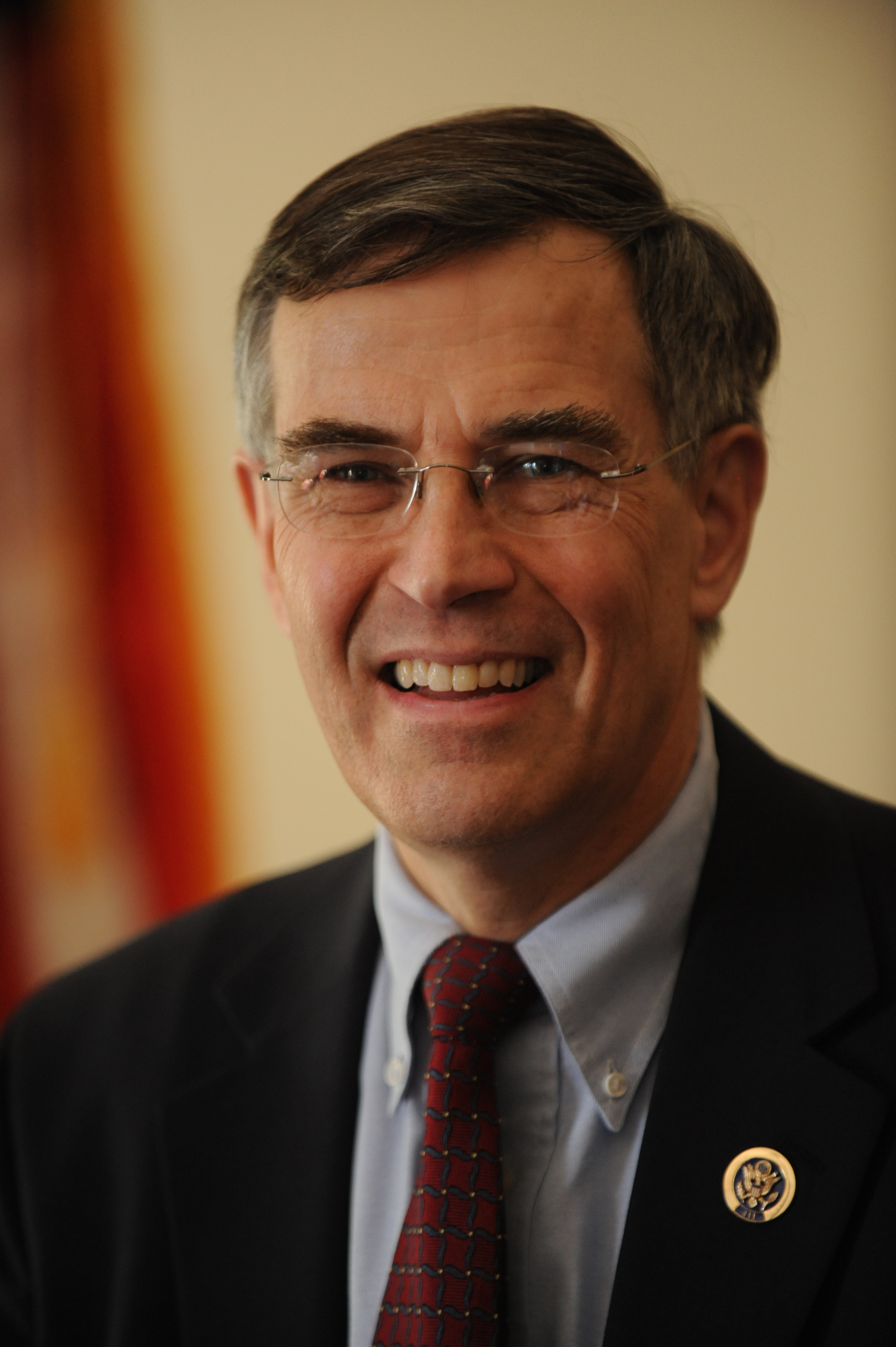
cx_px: 448
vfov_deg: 10.3
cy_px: 674
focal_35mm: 200
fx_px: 7476
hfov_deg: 6.9
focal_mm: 200
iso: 2000
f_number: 2.8
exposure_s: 1/250
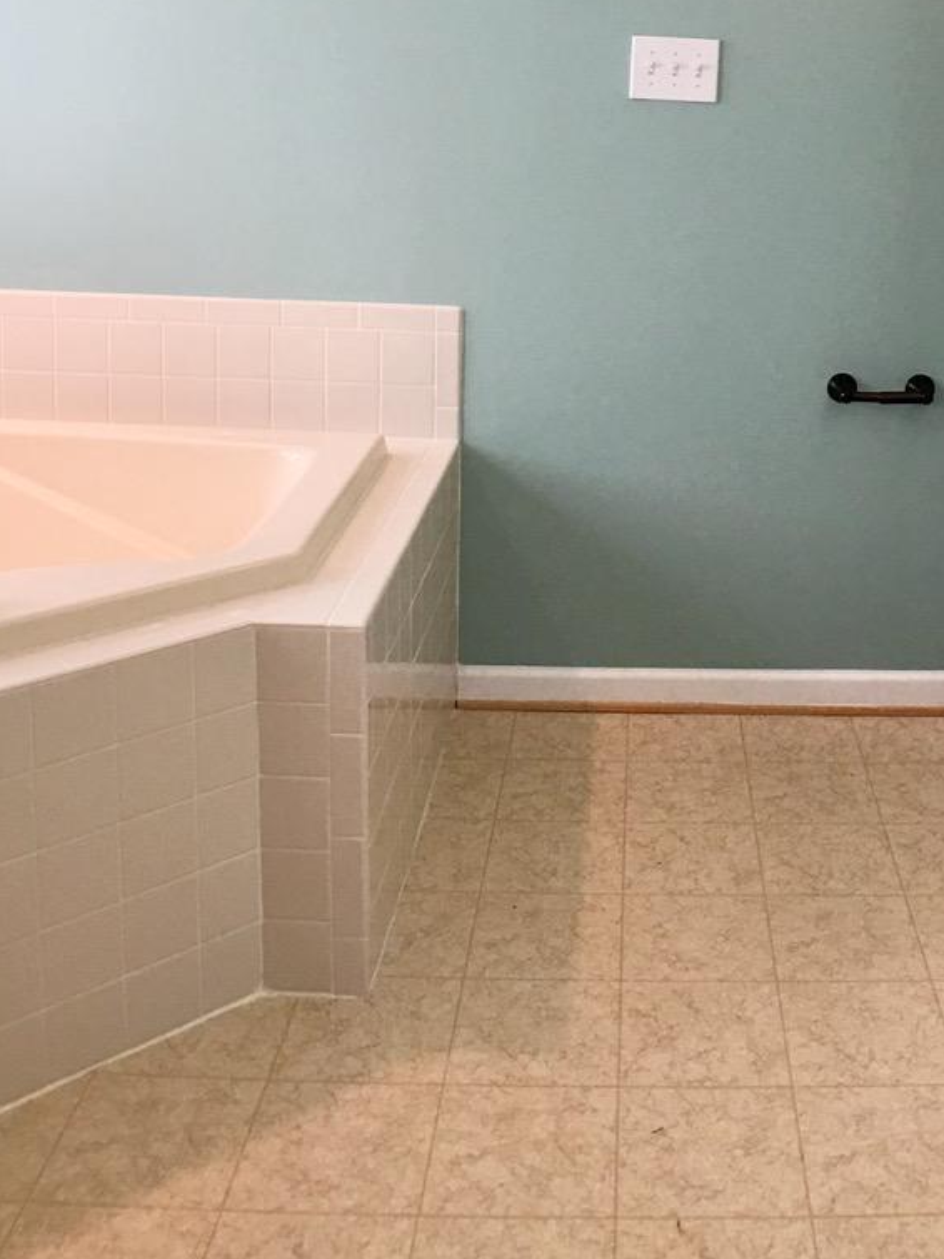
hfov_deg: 24.5
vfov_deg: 31.7
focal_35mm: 59
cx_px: 704
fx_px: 2146
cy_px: 220
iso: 32
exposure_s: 1/30
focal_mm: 4.15
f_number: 2.2
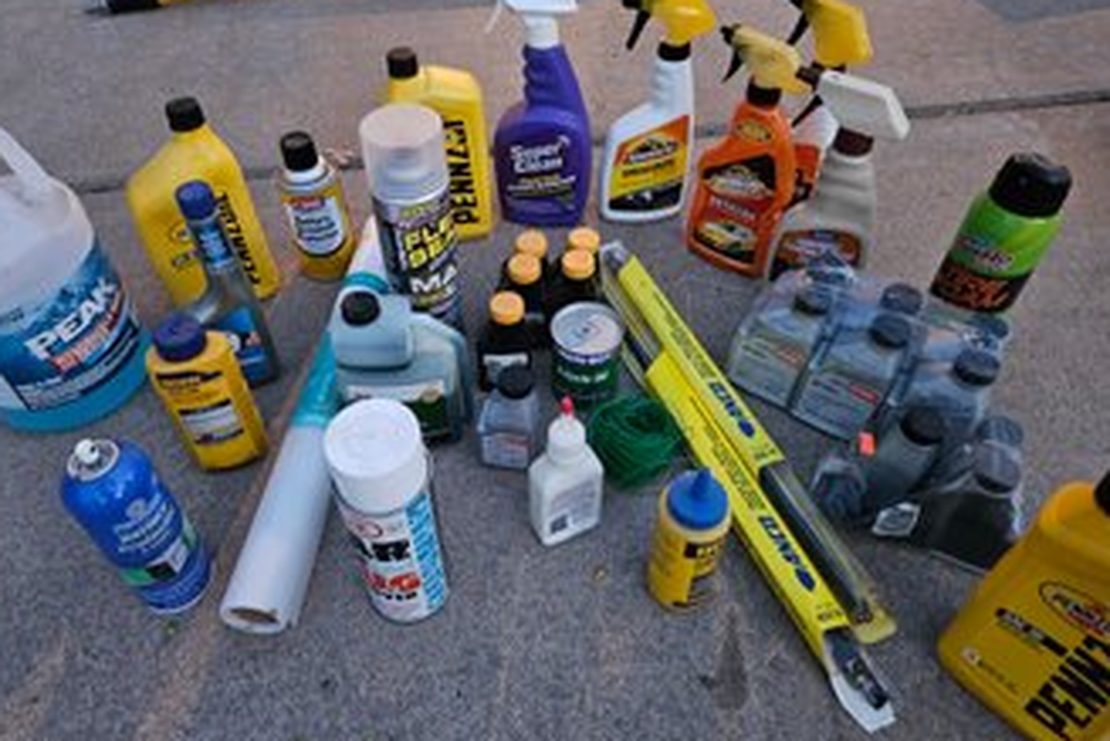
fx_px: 771
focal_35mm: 25
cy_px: 333
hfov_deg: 71.5
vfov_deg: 51.2
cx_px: 536
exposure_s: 1/24
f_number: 1.8
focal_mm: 5.4
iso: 640
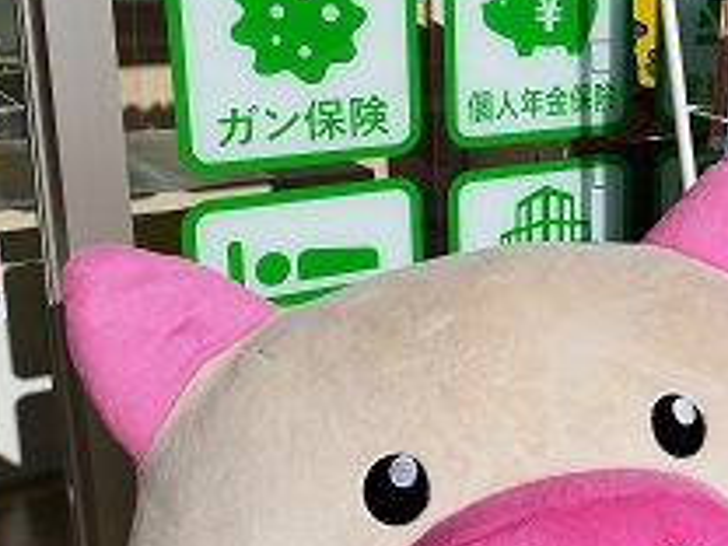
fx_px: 1262
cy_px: 238
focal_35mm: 60
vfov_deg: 24.4
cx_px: 808
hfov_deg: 29.0
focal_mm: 5.89
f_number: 1.89
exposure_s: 1/1910
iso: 50
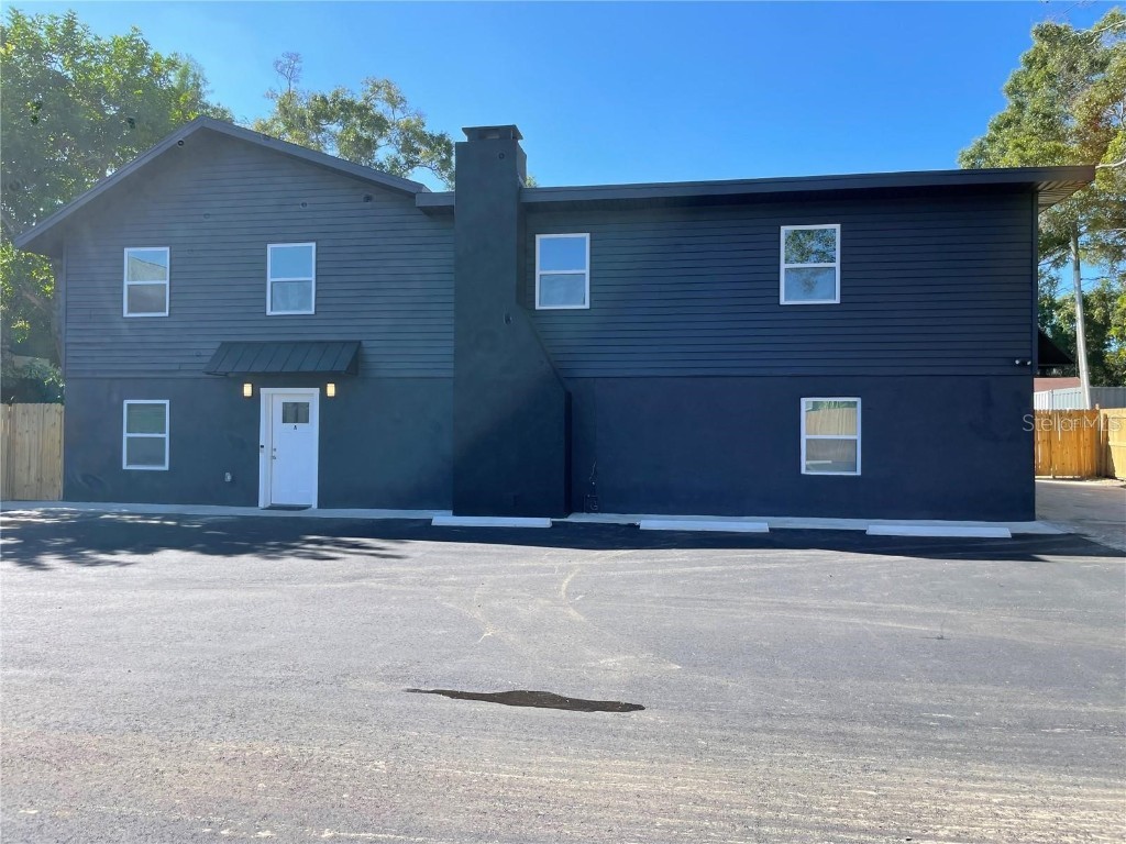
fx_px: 846
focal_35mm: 26
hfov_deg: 67.3
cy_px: 422
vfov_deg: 53.1
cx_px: 563
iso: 32
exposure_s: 1/1350
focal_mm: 4.2
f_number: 1.6
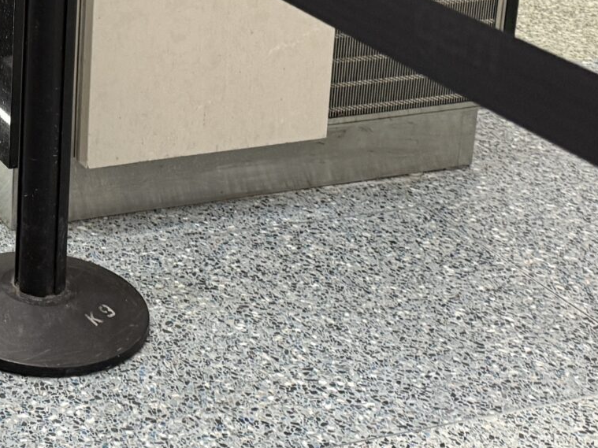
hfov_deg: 22.5
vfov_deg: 17.3
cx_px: -87
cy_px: -109
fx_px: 1399
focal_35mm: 81
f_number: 1.78
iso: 320
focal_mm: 6.76
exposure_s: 1/60
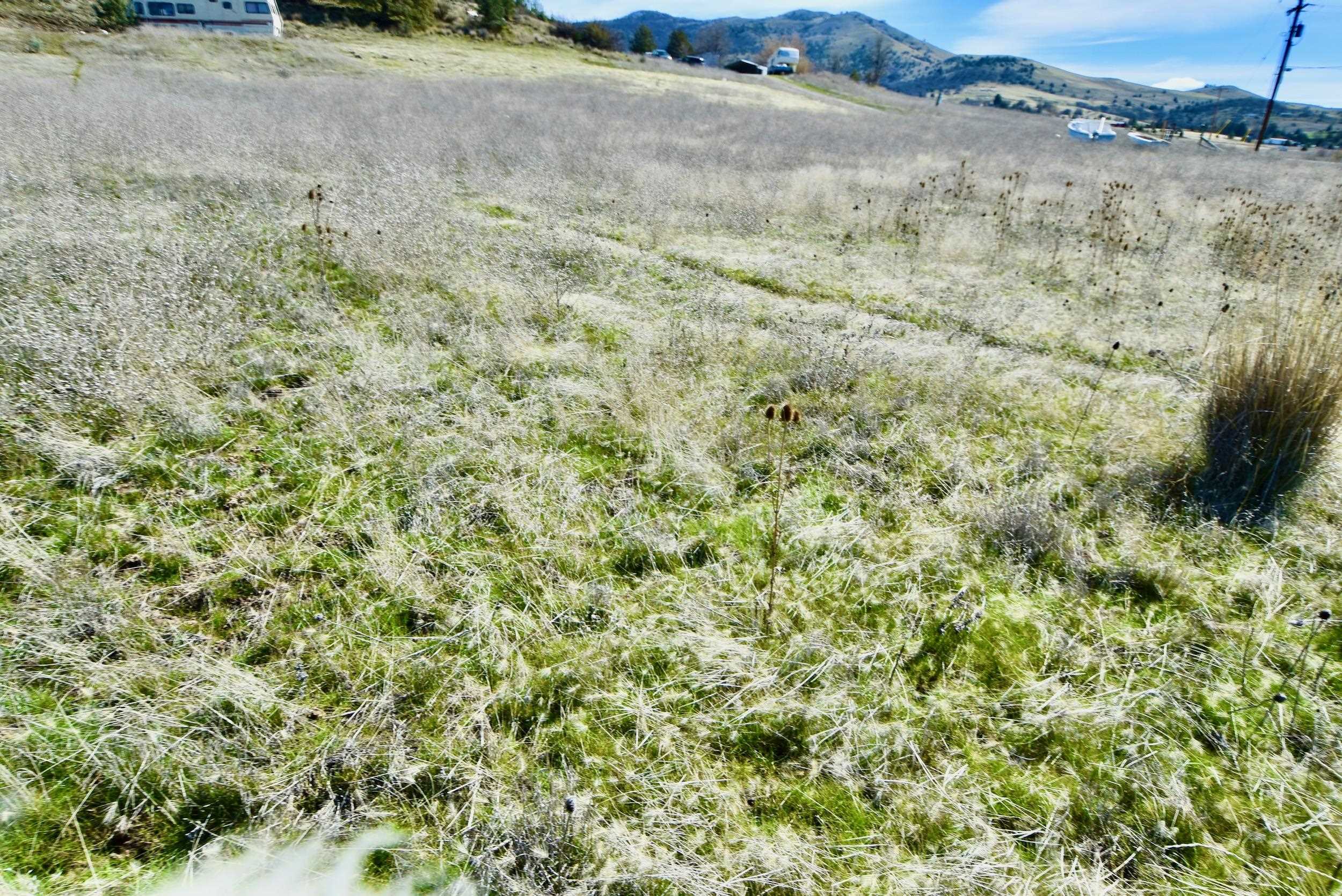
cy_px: 448
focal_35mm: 21
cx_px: 671
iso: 110
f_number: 8
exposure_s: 1/250
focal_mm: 14
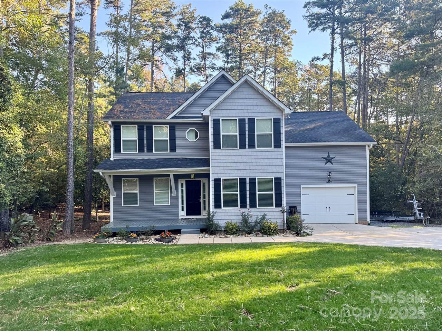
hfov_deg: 71.6
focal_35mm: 24
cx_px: 221
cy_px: 166
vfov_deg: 56.8
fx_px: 306
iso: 64
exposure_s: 1/224
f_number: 1.78
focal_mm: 6.76
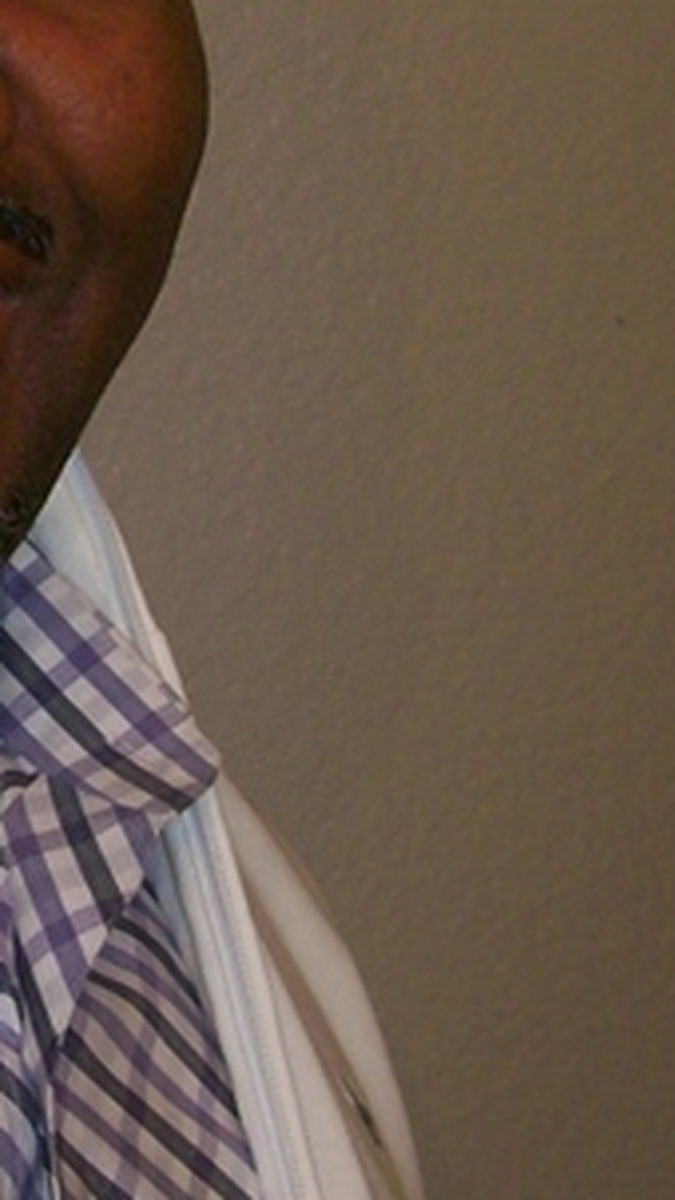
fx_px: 3307
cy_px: 278
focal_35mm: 104
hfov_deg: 11.4
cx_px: -197
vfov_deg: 20.4
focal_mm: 6
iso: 80
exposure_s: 1/64
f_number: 2.7
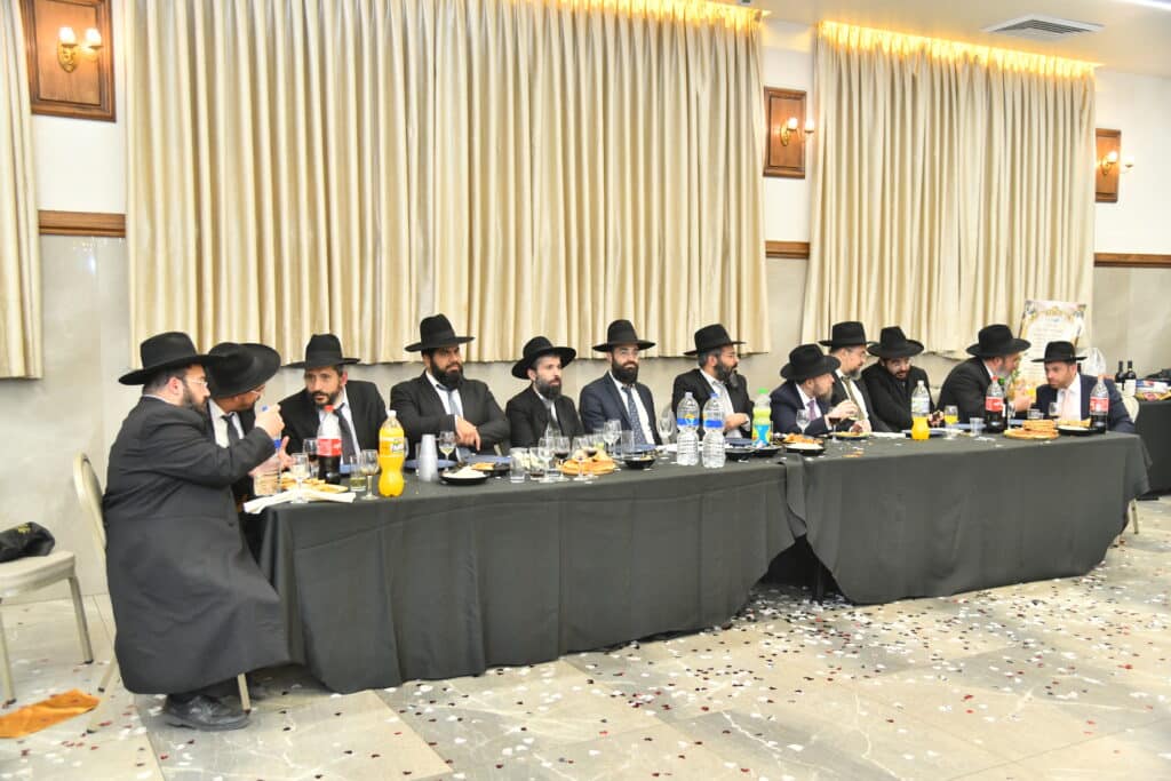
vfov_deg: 38.9
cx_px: 586
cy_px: 390
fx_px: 1106
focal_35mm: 34
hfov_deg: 55.8
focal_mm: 34
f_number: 4
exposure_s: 1/200
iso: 1000
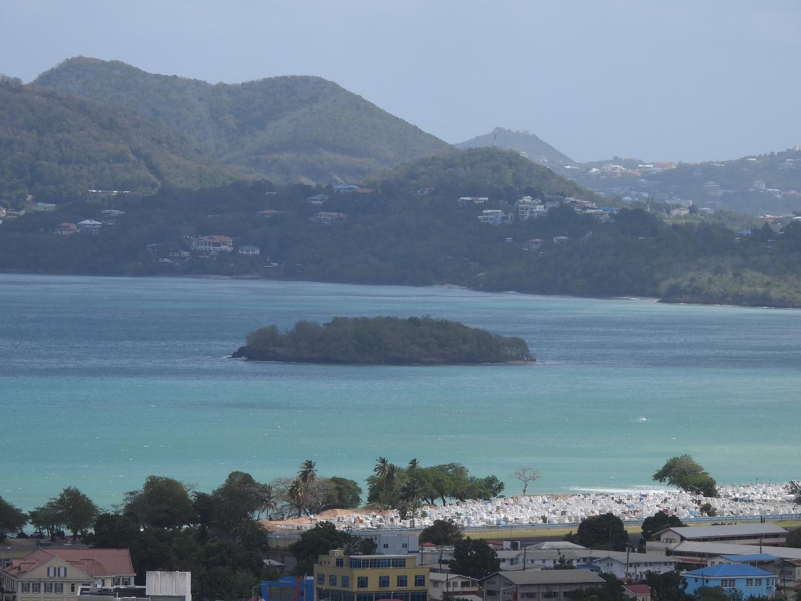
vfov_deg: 5.0
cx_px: 400
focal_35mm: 300
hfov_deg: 6.6
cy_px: 300
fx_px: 6942
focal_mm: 53.5
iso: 100
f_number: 5
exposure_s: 1/1000
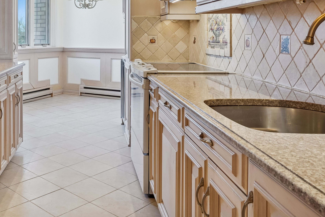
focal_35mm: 36
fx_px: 325
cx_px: 86
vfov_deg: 35.3
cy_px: 34
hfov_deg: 51.1
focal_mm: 20
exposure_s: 1/25
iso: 320
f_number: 9
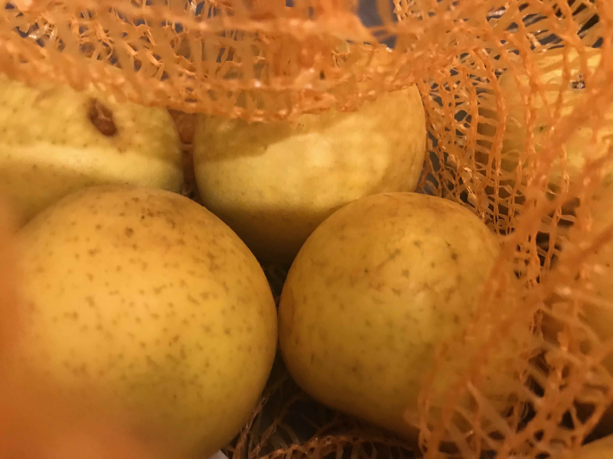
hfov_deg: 63.4
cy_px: 230
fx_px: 496
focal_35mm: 28
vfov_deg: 49.7
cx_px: 306
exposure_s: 1/7
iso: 80
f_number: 1.8
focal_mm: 3.99
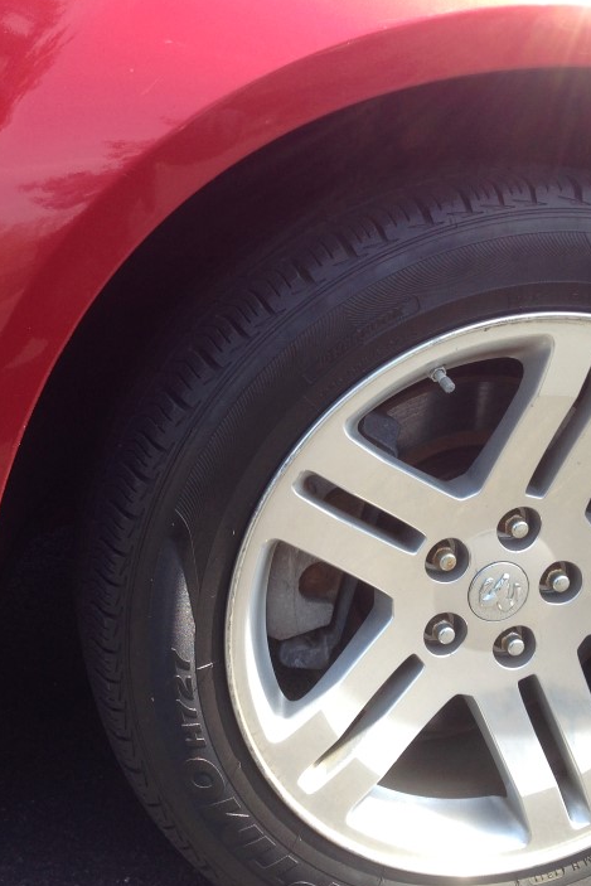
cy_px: 457
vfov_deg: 39.6
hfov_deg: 26.9
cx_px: 236
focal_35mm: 50
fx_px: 1231
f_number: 2.4
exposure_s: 1/228
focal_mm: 4.12
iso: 50
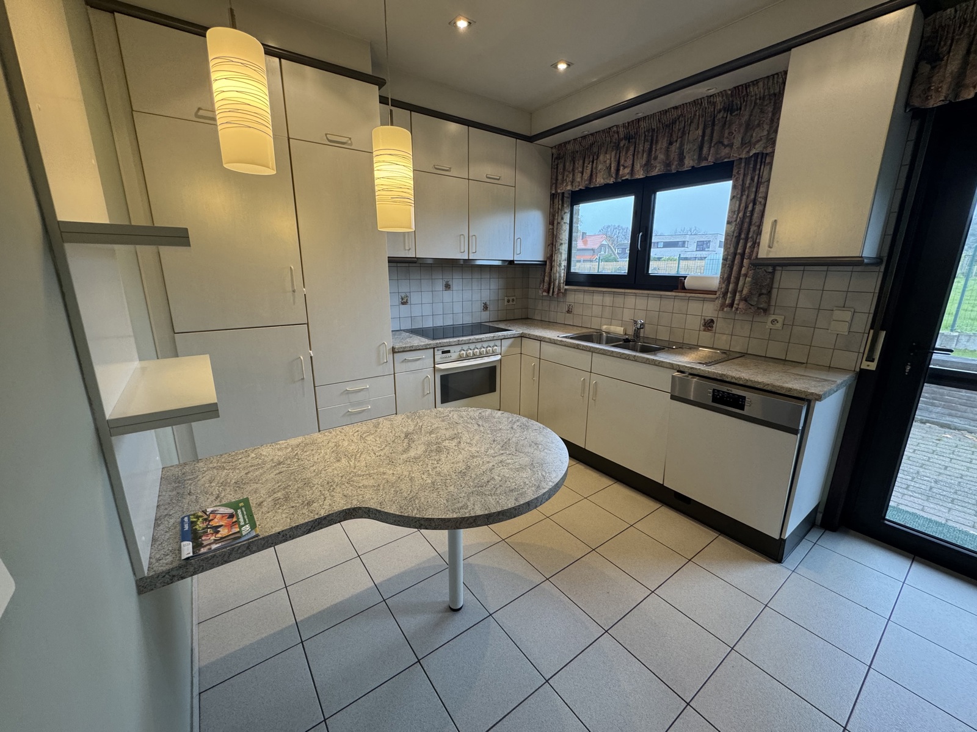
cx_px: 488
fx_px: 395
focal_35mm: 14
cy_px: 366
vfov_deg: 85.7
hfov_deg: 102.1
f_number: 2.2
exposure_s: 1/100
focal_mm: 2.22
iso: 160
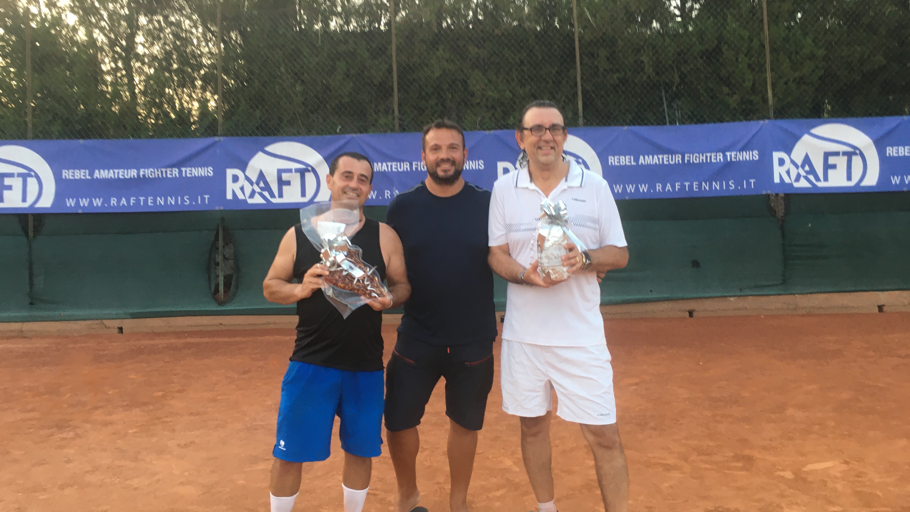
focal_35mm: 32
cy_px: 232
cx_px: 453
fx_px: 772
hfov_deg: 61.0
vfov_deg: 36.6
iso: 25
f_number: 2.2
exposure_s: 1/33
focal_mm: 4.15
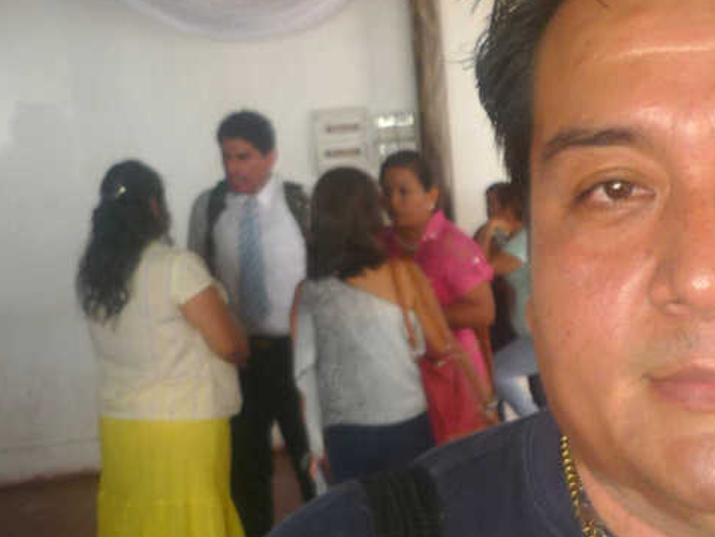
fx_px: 1426
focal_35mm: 69
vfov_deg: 21.3
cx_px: 672
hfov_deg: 27.0
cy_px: 314
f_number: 2.8
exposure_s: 1/100
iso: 100
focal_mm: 5.5
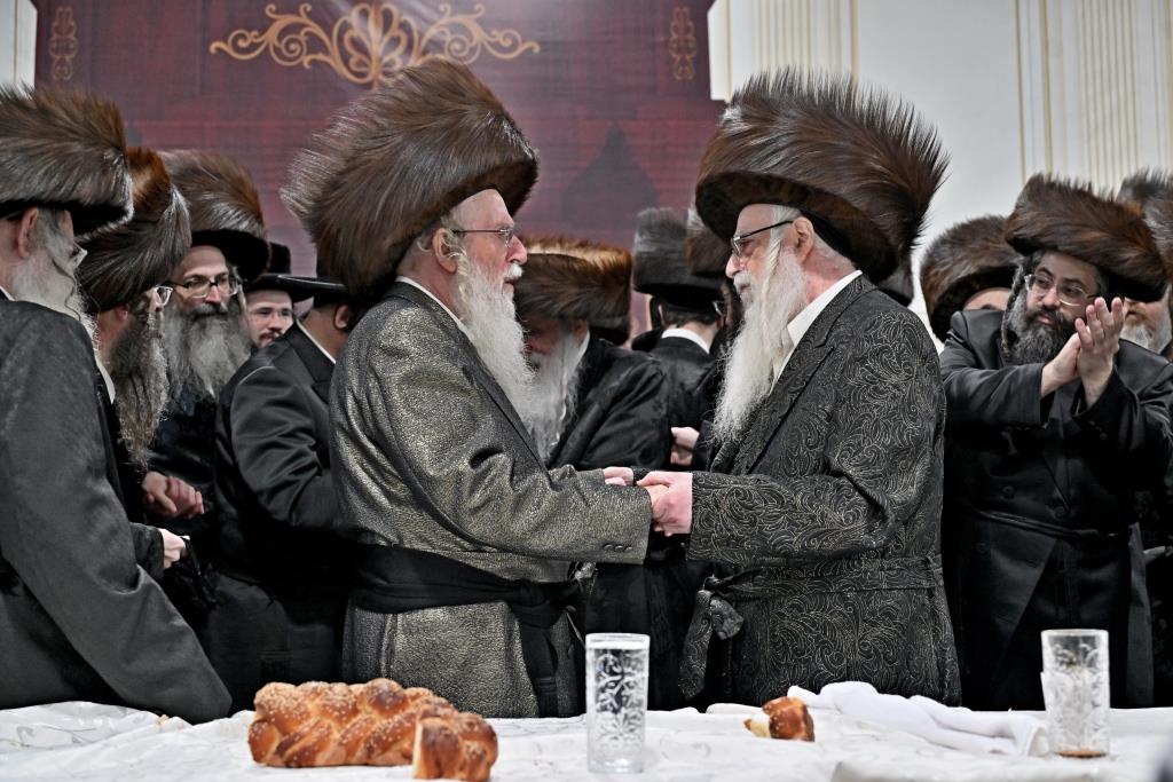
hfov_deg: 41.1
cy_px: 391
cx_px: 586
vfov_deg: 28.1
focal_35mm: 48
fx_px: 1564
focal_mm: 48
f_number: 4
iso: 1000
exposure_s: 1/160
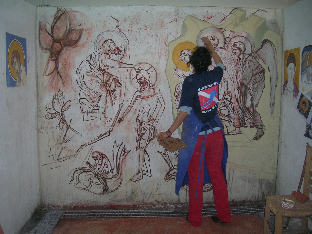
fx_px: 306
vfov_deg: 41.8
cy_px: 117
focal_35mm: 34
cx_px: 156
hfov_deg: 54.0
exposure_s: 1/60.1
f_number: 2.9
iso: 64
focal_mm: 5.7
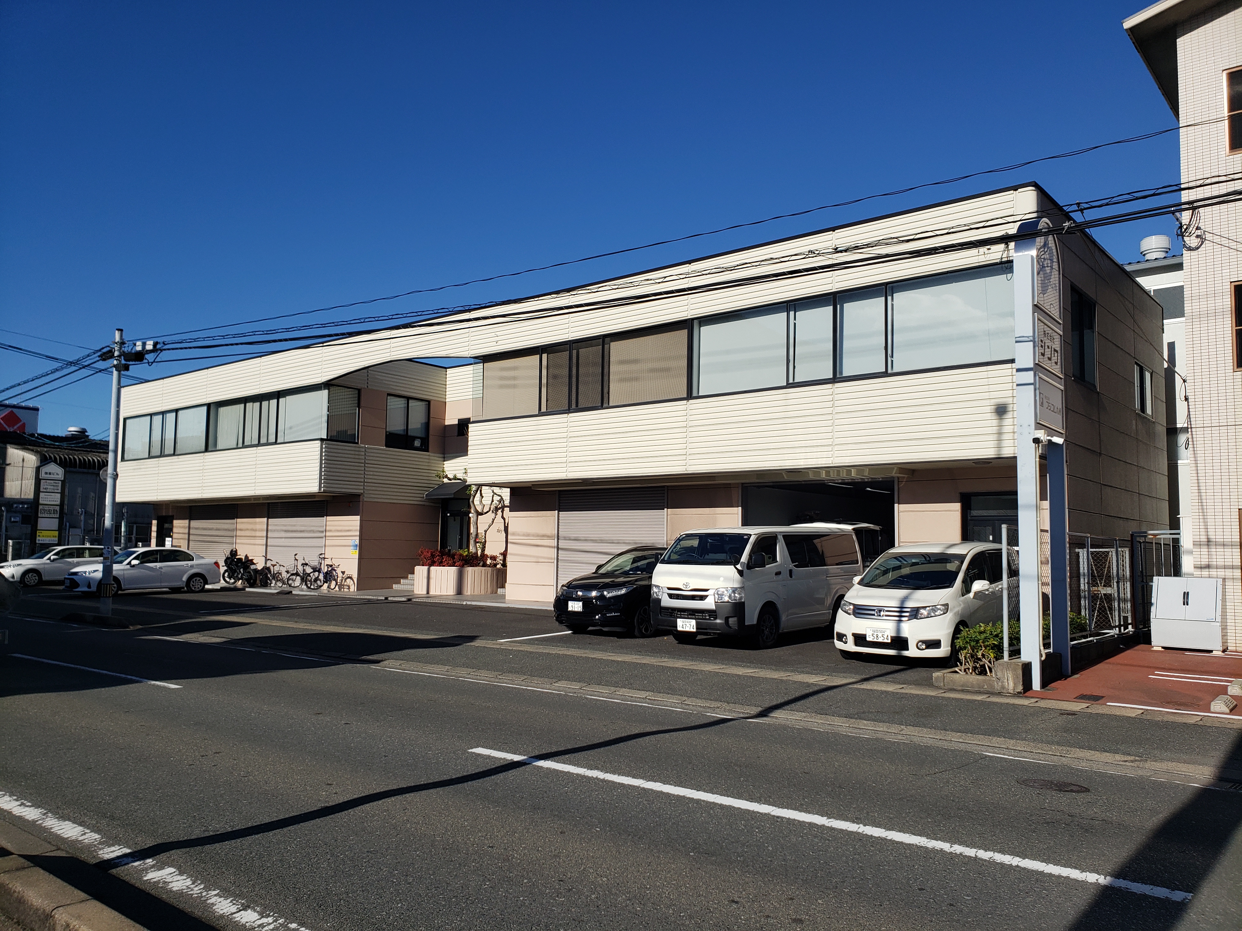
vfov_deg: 53.1
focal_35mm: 26
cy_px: 466
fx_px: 933
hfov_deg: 67.3
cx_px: 621
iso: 50
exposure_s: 1/2387
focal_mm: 4.3
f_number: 2.4
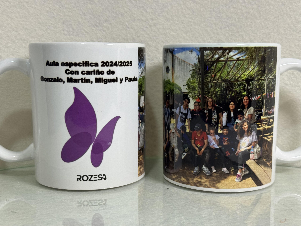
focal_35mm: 48
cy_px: 113
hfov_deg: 39.7
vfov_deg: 30.3
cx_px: 150
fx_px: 417
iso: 160
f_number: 1.78
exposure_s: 1/60
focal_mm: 6.76
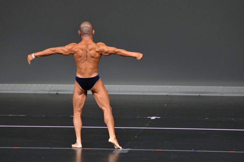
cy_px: 81
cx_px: 118
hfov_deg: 5.8
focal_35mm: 357
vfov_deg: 3.8
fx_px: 2419
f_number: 5.6
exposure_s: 1/400
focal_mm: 230
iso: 4000
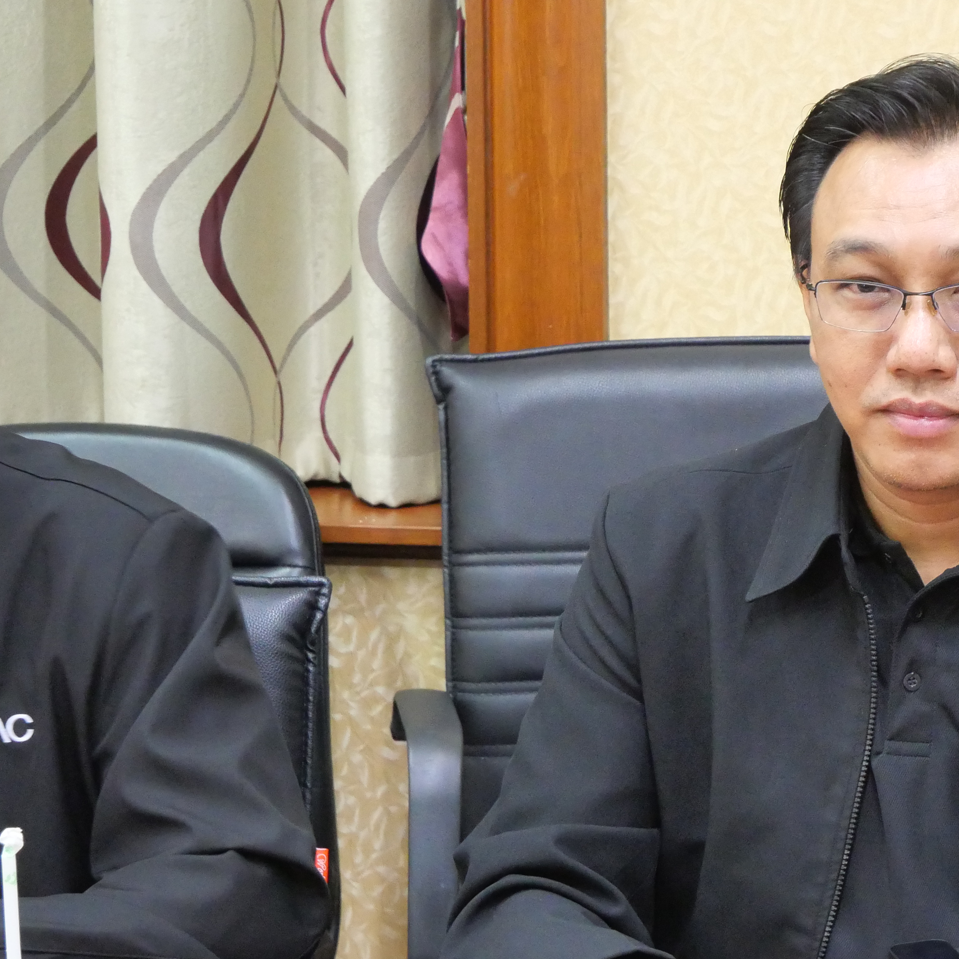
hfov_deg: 11.4
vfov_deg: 11.5
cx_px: 949
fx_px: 4764
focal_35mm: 152
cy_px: 512
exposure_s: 1/15
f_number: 5.6
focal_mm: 43
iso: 3200
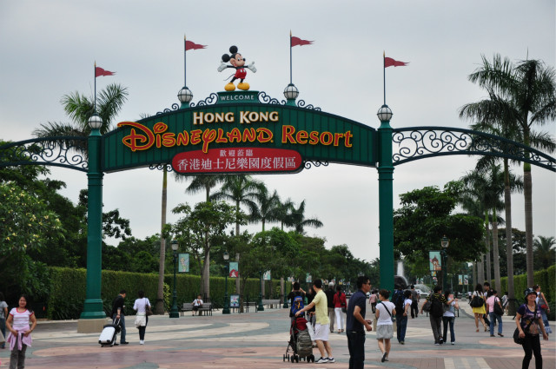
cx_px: 278
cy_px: 184
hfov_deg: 28.1
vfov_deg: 18.9
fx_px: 1111
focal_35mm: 72
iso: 900
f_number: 4.8
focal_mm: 48
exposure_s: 1/4000
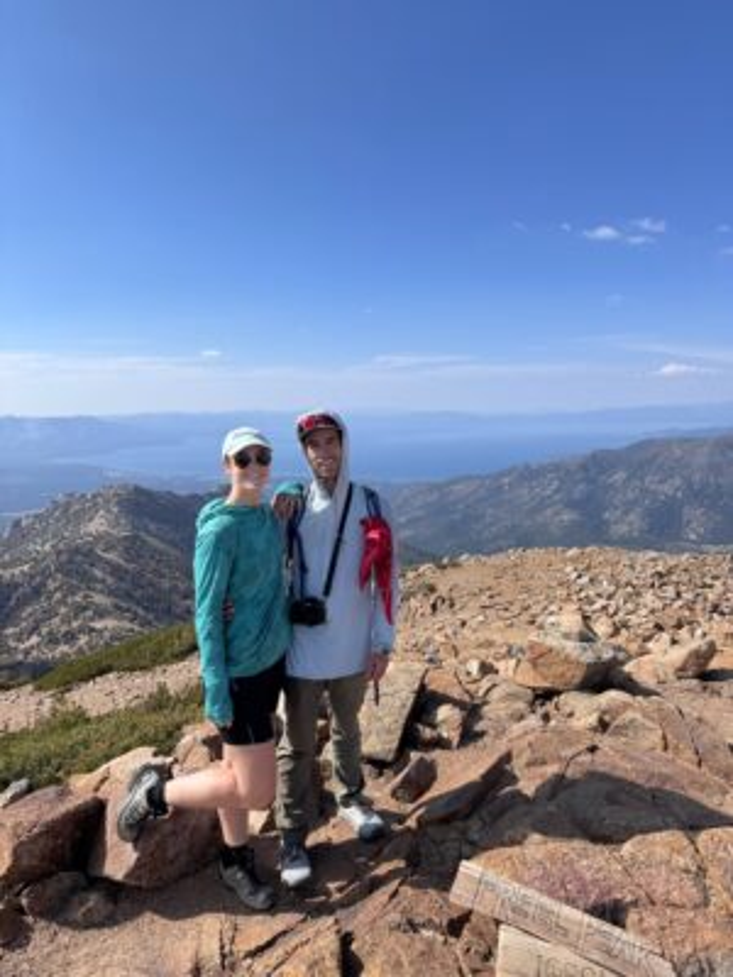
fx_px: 678
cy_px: 488
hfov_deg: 56.8
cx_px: 366
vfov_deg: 71.6
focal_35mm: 24
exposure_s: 1/5348
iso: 80
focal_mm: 6.76
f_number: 1.78
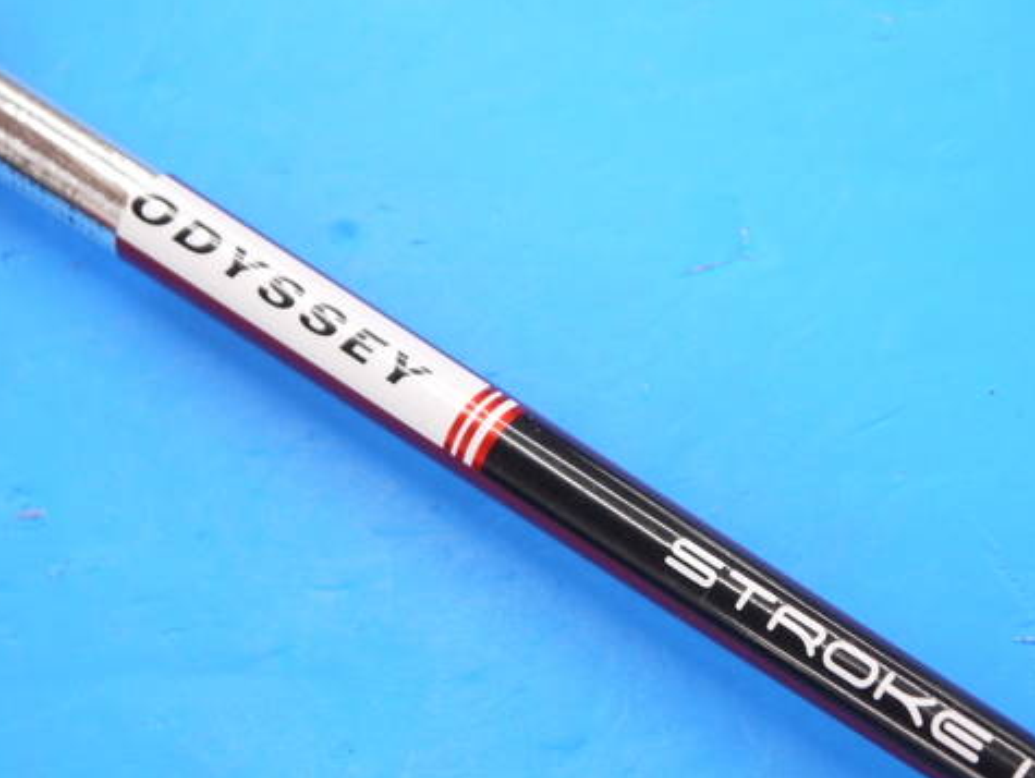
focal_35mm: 105
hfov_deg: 18.7
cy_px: 488
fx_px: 3142
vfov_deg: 14.1
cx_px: 628
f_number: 5.5
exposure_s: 1/80
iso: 640
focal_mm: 39
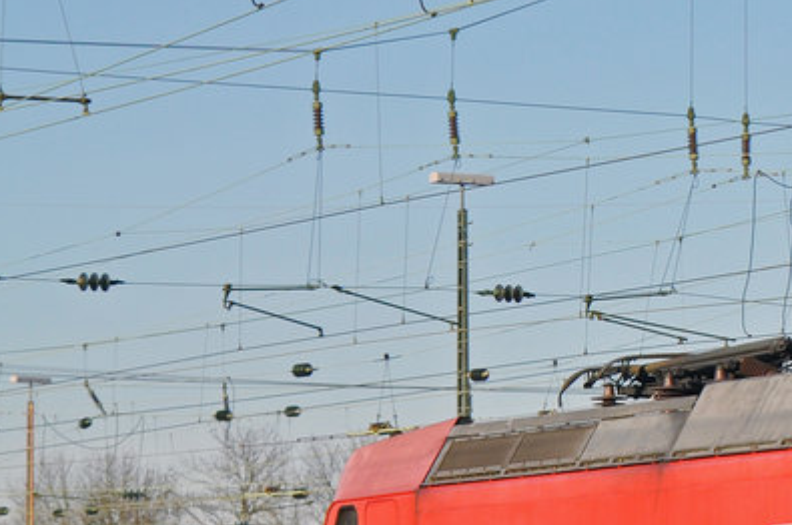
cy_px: 526
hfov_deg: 8.1
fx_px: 5502
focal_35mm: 251
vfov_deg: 5.5
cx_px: 1147
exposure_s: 1/1000
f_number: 6.3
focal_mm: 55
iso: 250
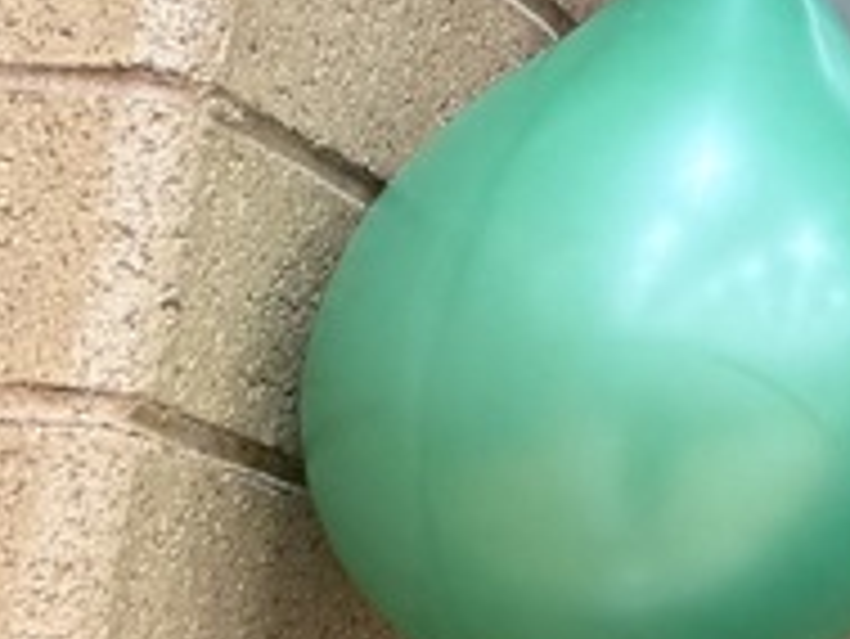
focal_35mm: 130
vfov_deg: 11.3
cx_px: 2285
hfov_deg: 11.4
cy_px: -18
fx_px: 3194
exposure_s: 1/60
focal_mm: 6.76
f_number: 1.78
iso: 250
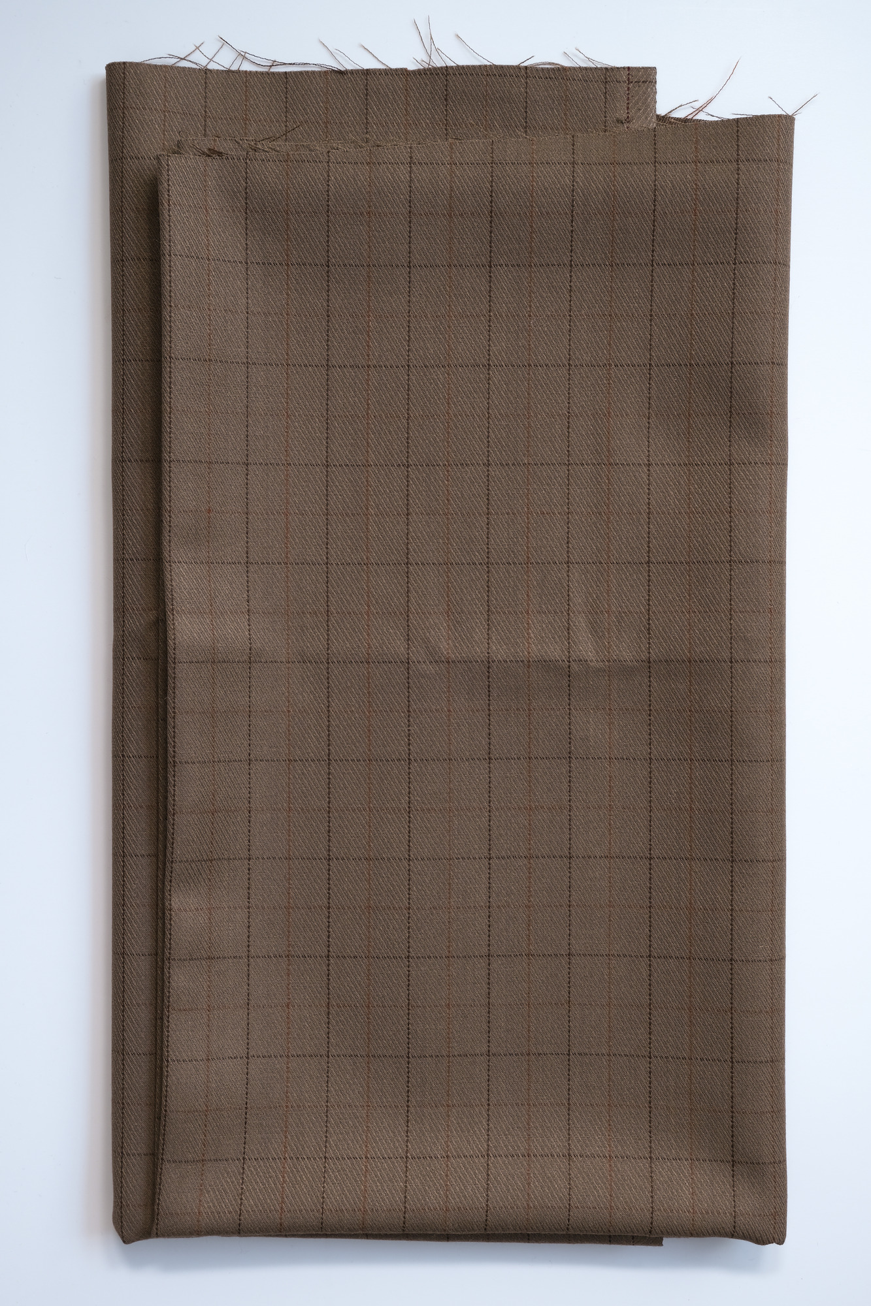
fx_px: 1452
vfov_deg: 48.5
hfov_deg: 33.4
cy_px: 653
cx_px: 436
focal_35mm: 40
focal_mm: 26.5
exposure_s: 1/2
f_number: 9
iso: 80
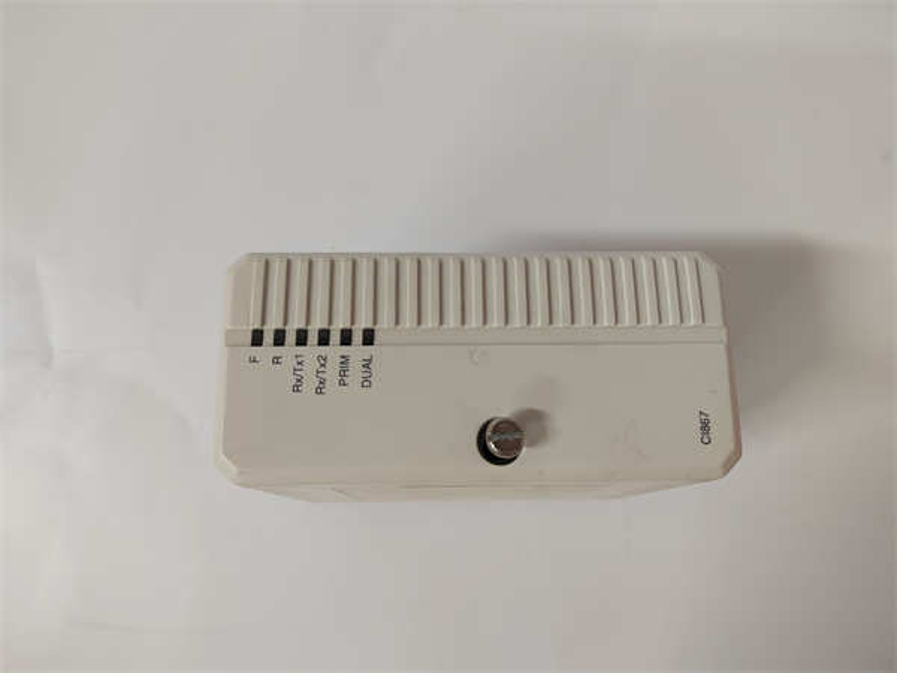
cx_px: 448
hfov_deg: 73.9
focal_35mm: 23
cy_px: 336
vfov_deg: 58.9
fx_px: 596
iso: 2322
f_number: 1.9
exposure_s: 1/120
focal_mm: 5.52
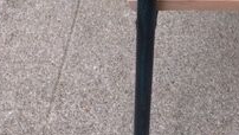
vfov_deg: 11.0
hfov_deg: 20.5
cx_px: 253
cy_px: -134
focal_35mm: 100
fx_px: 634
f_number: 2.2
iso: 25
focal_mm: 4.15
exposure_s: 1/103
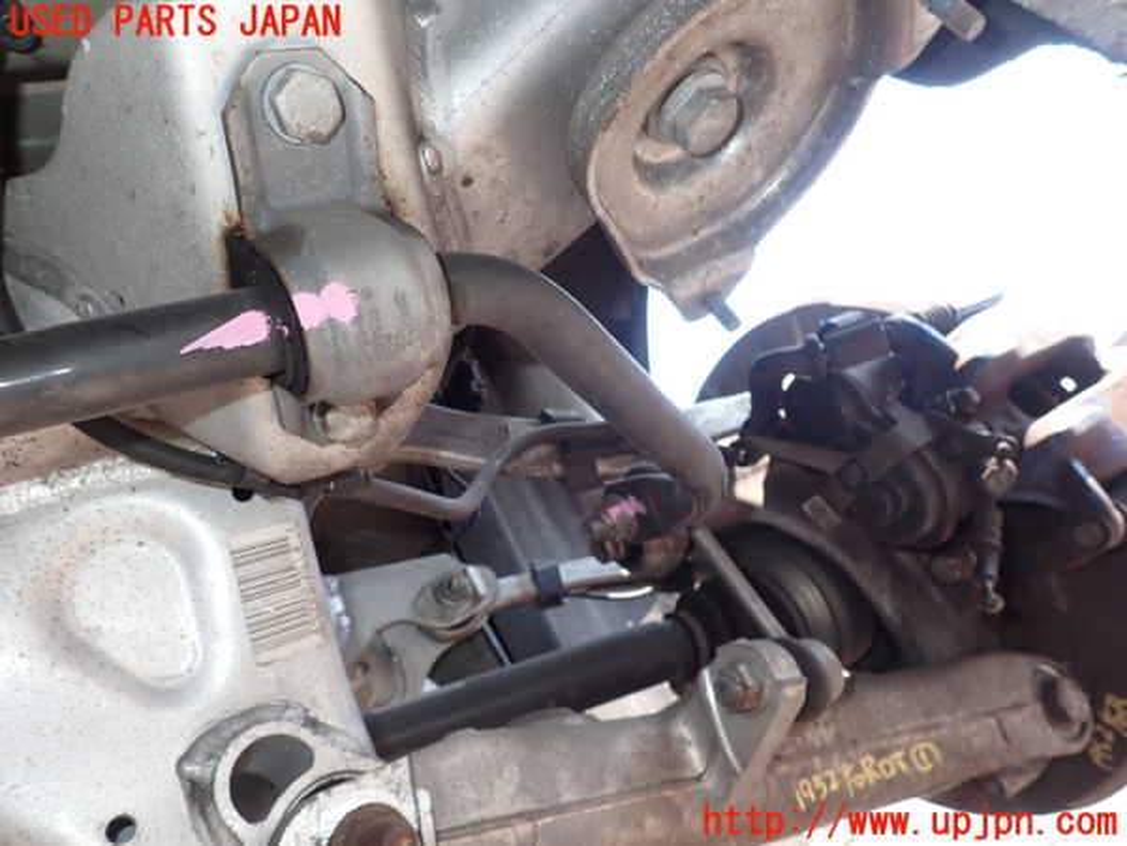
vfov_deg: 54.9
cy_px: 423
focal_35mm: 25
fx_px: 814
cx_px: 564
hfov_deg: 69.4
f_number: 2.8
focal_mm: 4.5
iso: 100
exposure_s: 1/125
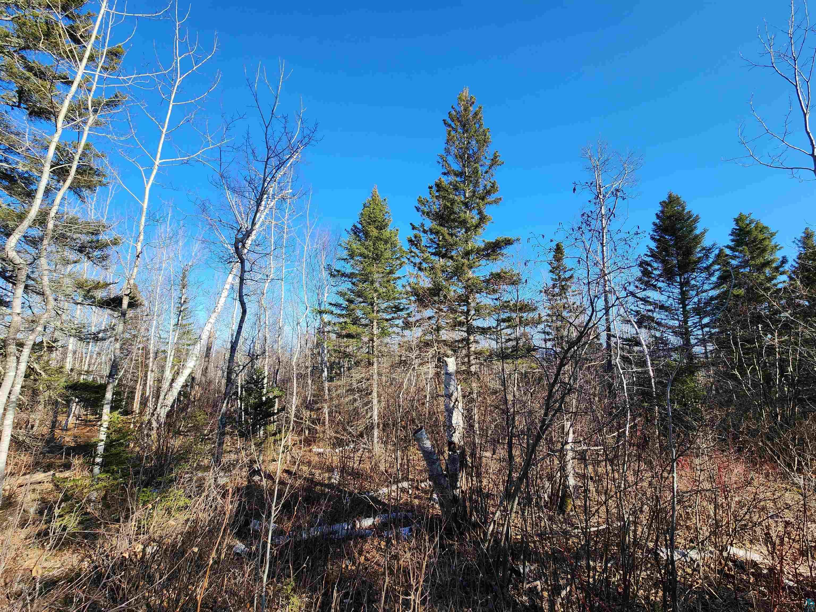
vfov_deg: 89.9
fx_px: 306
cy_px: 306
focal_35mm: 13
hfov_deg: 106.2
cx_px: 408
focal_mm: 2.2
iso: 50
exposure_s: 1/914
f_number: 2.2
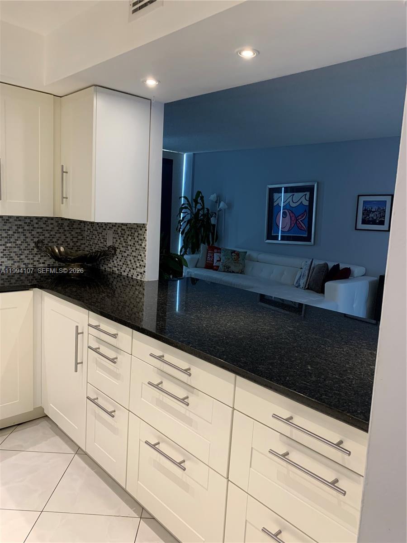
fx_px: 408
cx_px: 204
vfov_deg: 67.3
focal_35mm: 26
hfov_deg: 53.1
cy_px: 272
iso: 160
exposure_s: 1/60
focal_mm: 4.25
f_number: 1.8
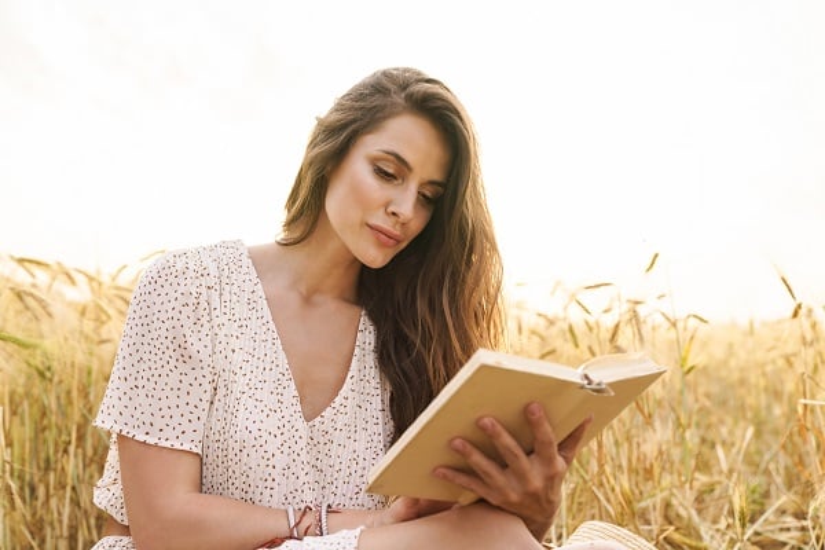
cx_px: 412
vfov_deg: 28.1
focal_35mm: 48
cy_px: 275
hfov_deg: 41.1
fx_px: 1100
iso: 250
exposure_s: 1/640
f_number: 3.5
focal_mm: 48
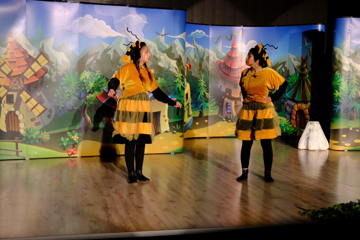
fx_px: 510
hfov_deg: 38.9
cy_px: 120
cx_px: 180
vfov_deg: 26.5
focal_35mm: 51
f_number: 2.8
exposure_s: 1/320
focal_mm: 34.2
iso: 3200
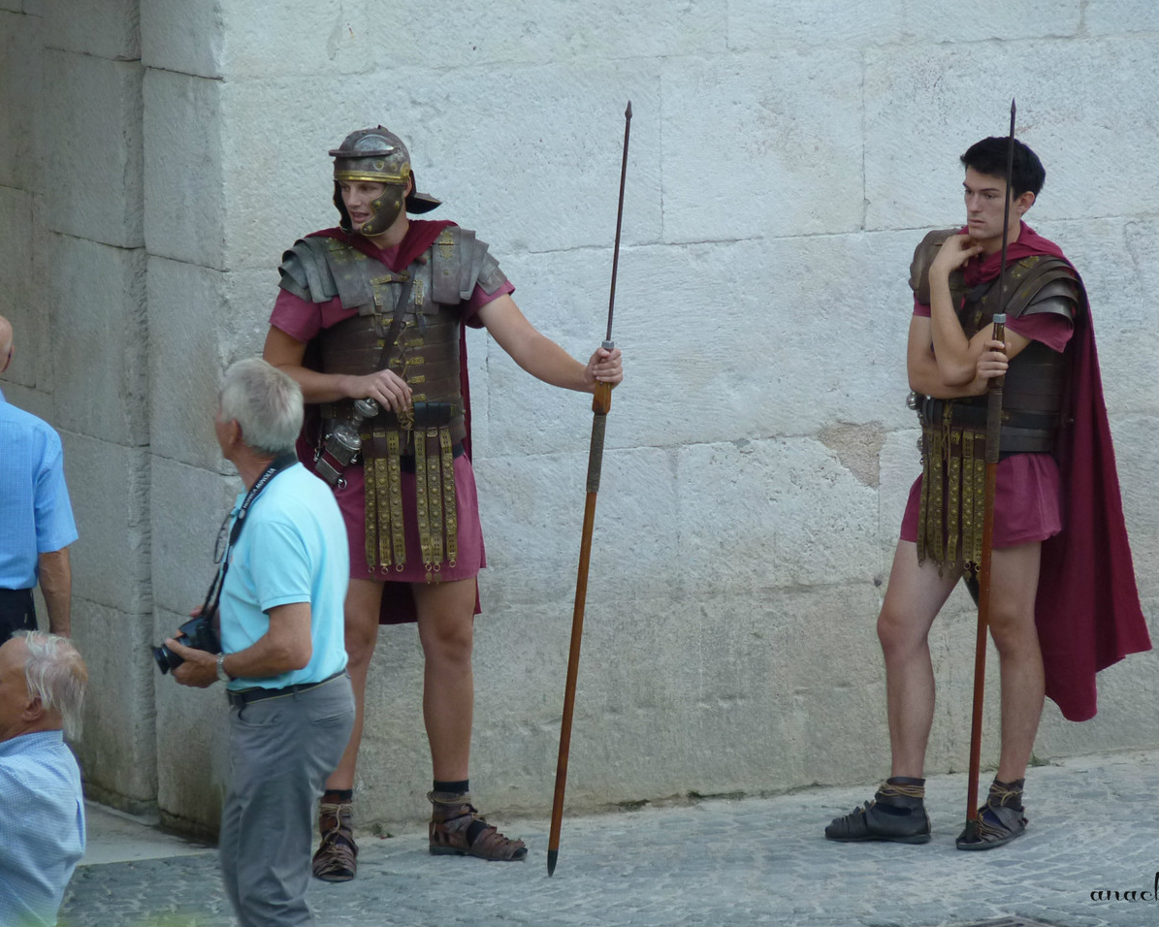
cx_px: 587
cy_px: 464
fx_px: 10256
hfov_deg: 6.5
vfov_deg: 5.2
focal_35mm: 299
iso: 200
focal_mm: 50.8
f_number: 3.7
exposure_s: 1/125
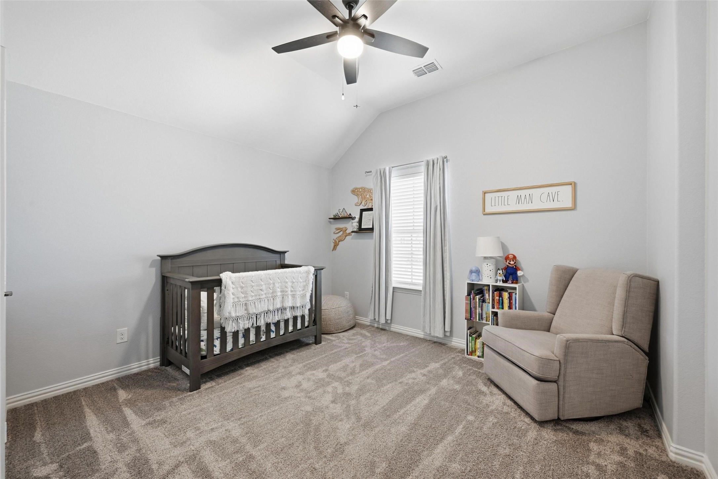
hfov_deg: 104.3
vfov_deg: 81.2
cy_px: 240
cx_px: 359
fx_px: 279
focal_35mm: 14
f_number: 9
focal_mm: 14
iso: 400
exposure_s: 1/125
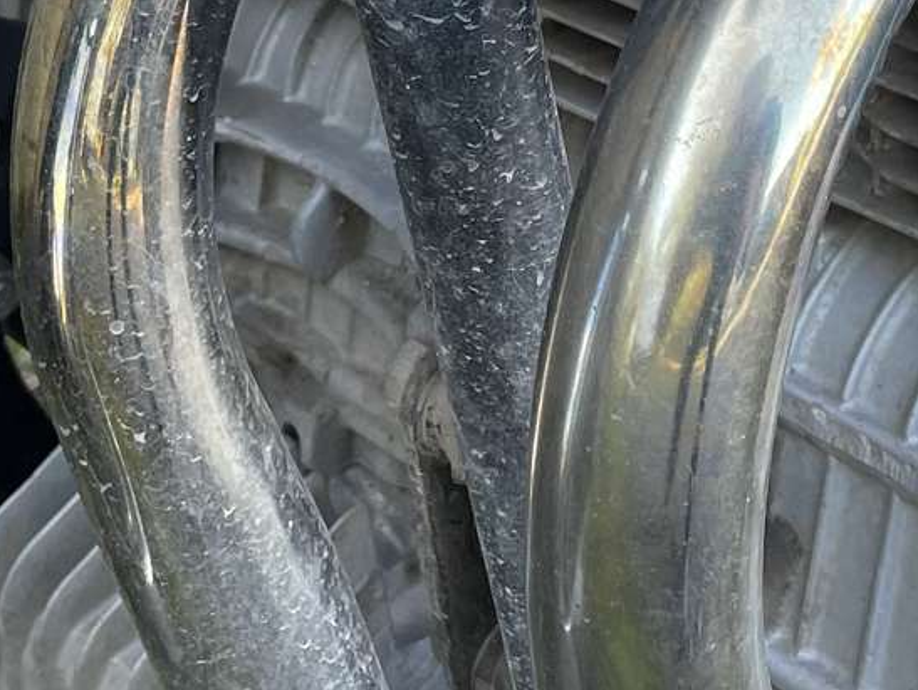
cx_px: 450
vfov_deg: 14.6
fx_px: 2521
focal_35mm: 95
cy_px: -304
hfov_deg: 20.6
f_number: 1.6
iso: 64
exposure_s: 1/121
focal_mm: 4.2
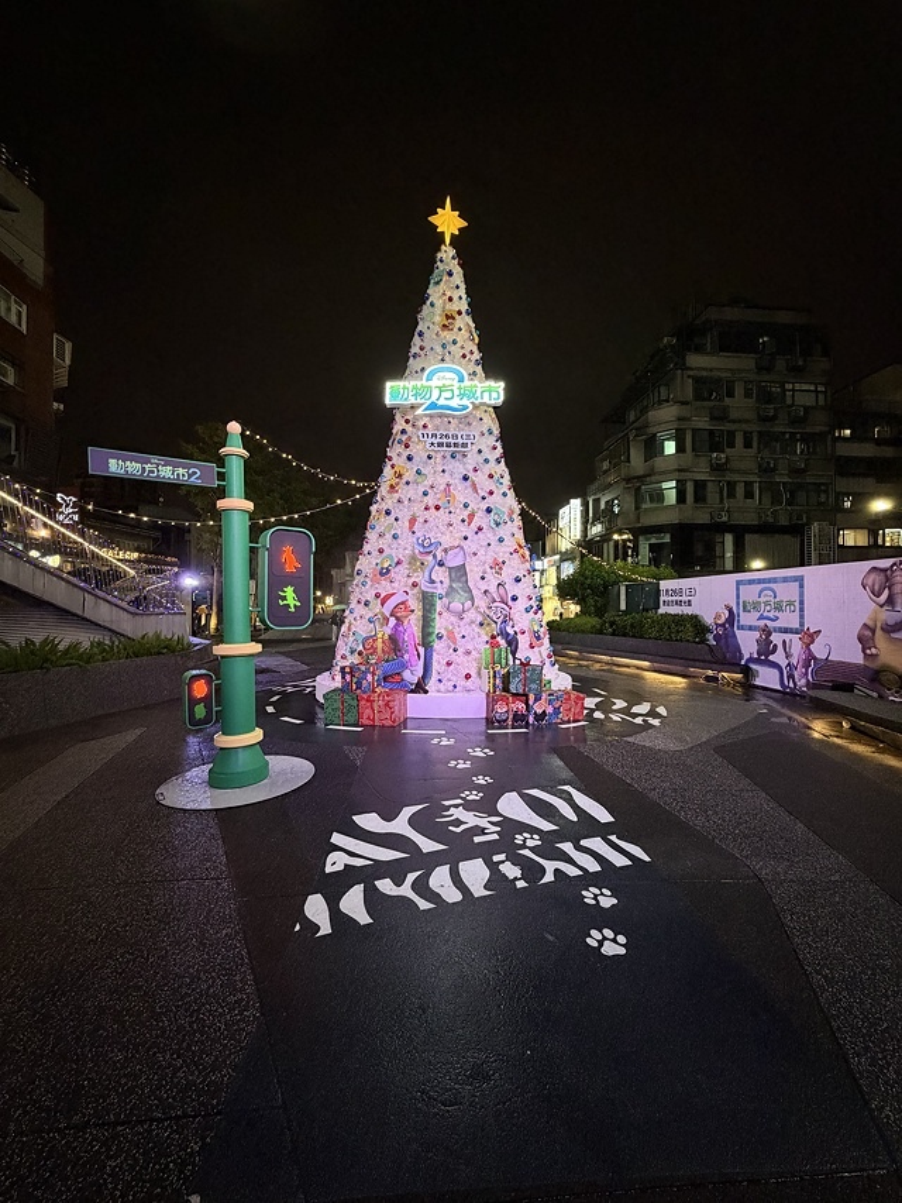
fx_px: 486
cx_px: 451
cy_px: 602
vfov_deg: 102.1
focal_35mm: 14
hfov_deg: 85.7
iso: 400
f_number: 2.2
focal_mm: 2.22
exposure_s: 1/60
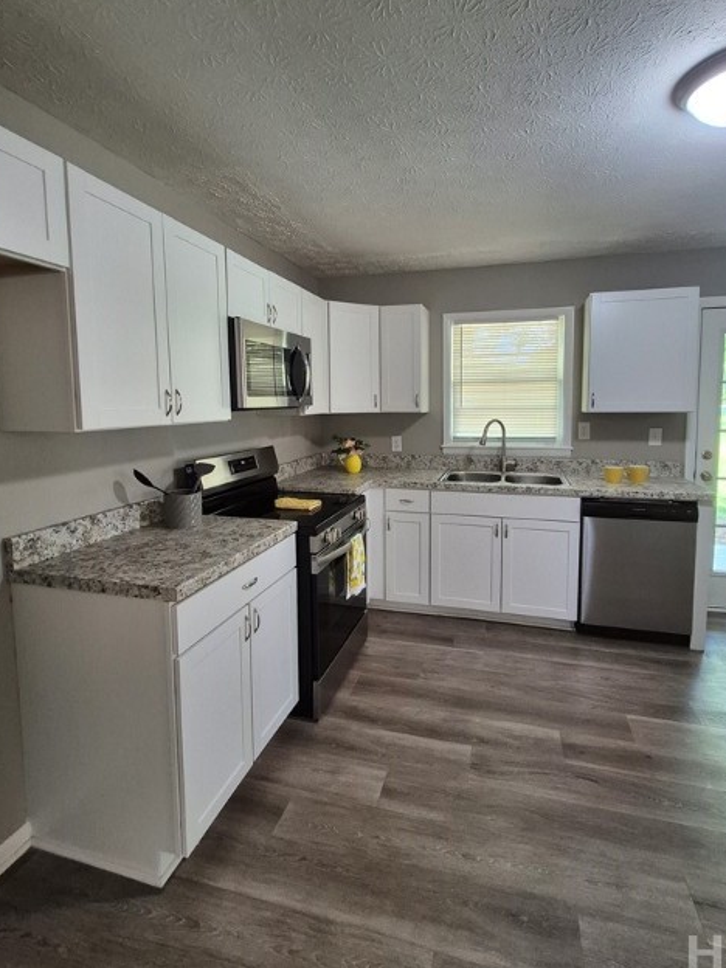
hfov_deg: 77.9
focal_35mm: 16
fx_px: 447
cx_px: 402
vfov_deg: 94.4
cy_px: 451
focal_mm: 1.74
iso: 200
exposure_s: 1/60
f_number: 2.2
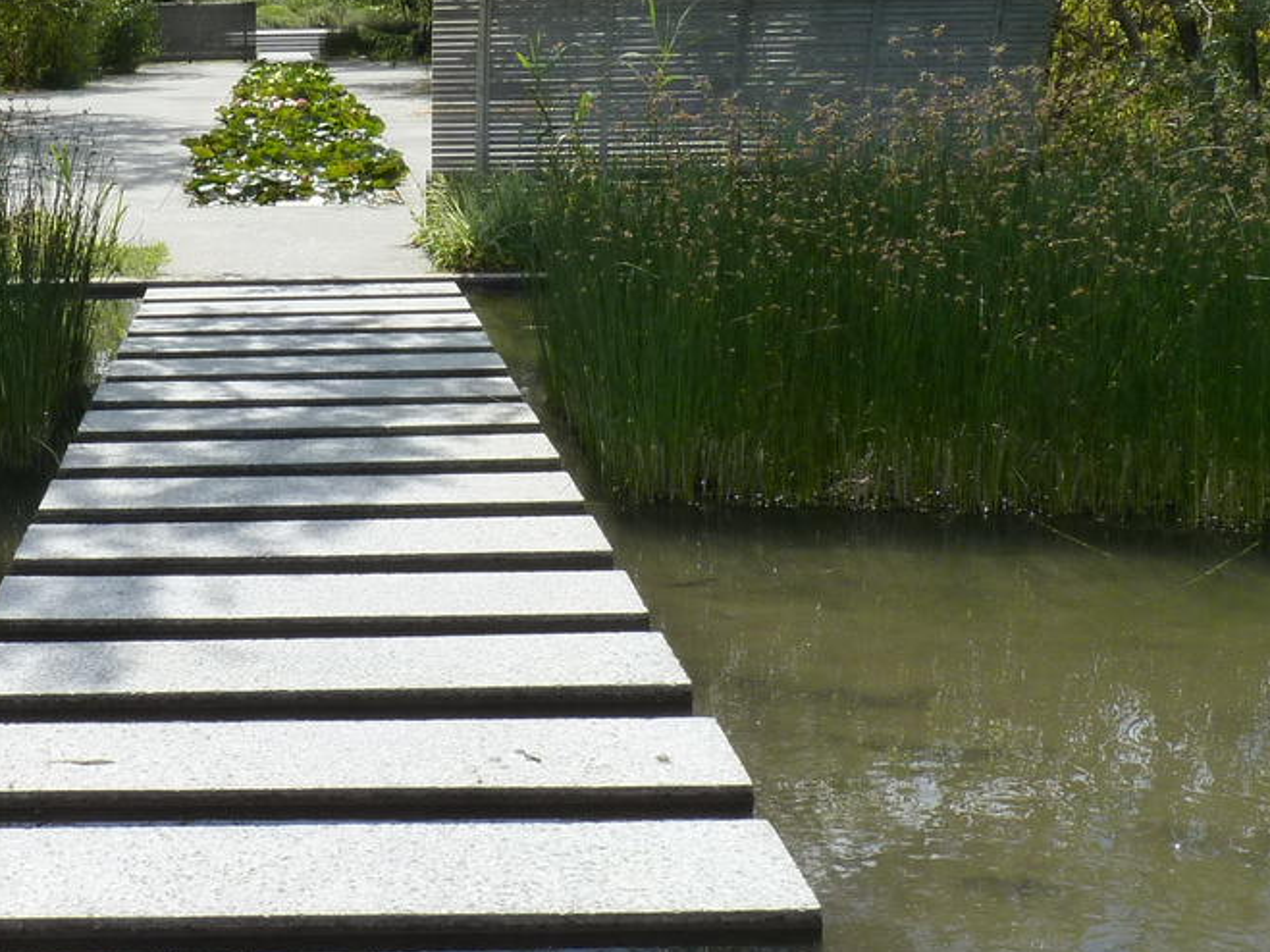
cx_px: 256
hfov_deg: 31.9
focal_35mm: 59
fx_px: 2164
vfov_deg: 24.8
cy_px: 399
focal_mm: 4.8
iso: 125
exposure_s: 1/320
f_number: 5.6
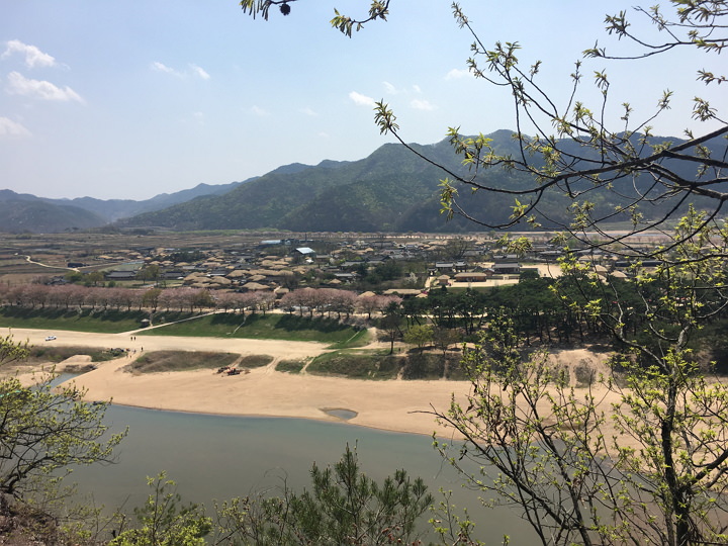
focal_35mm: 29
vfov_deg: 48.2
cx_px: 364
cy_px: 273
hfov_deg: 61.7
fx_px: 610
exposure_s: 1/1672
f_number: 2.2
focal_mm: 4.15
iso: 25
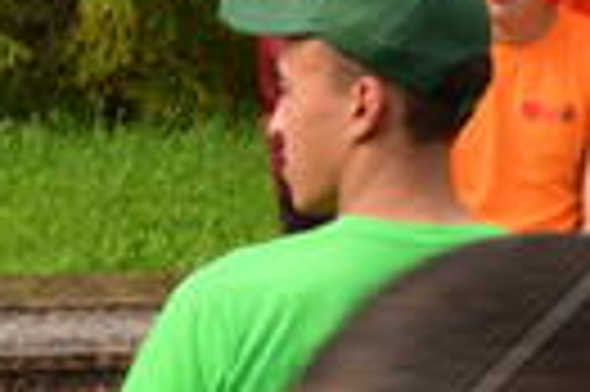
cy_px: -635
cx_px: 1504
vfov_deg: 6.5
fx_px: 3257
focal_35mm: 199
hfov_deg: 9.1
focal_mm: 20
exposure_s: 1/50
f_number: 11
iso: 100
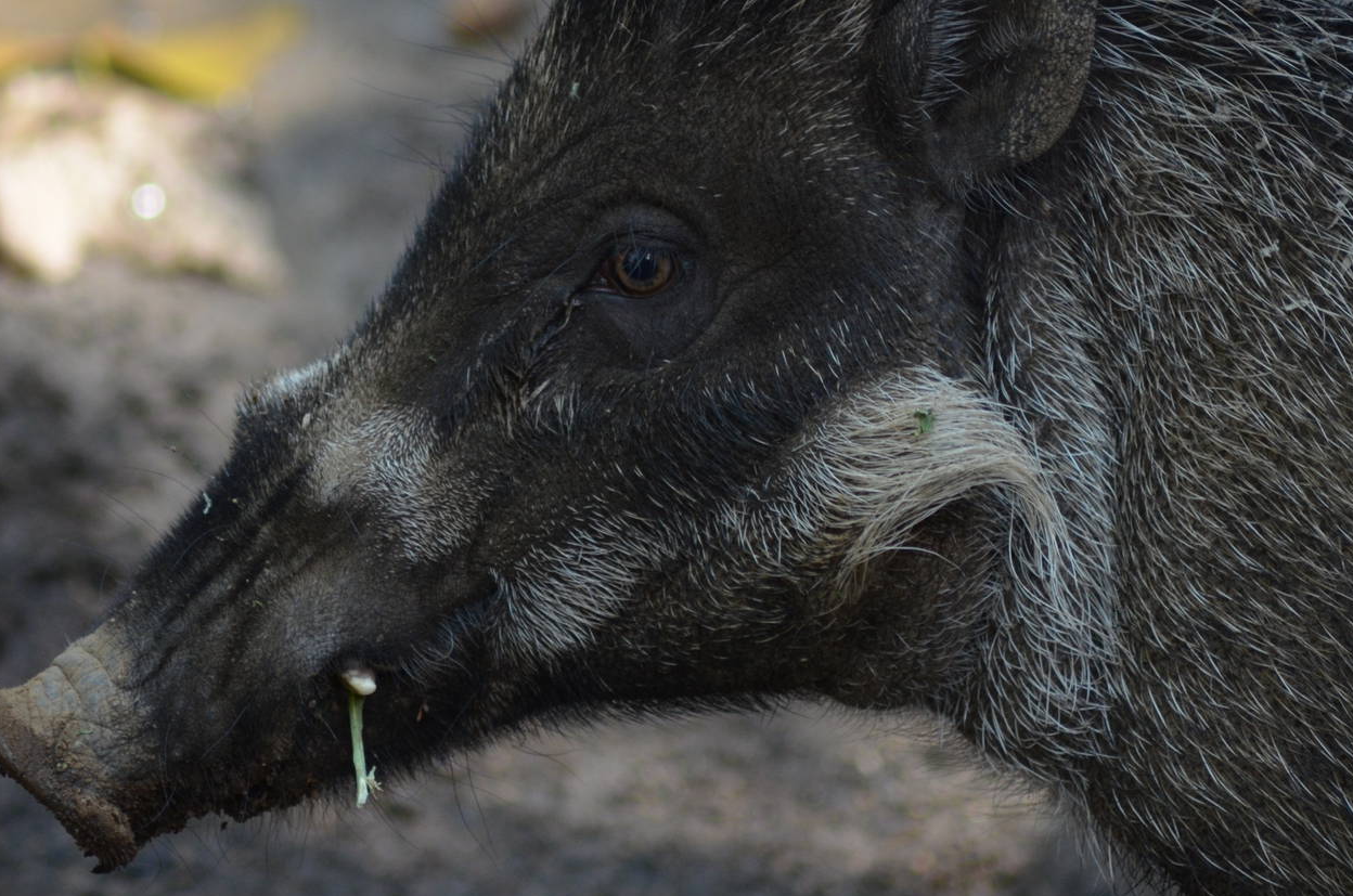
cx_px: 531
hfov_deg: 4.1
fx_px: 18756
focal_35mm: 500
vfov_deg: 2.7
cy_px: 366
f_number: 5
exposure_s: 1/500
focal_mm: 260
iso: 800
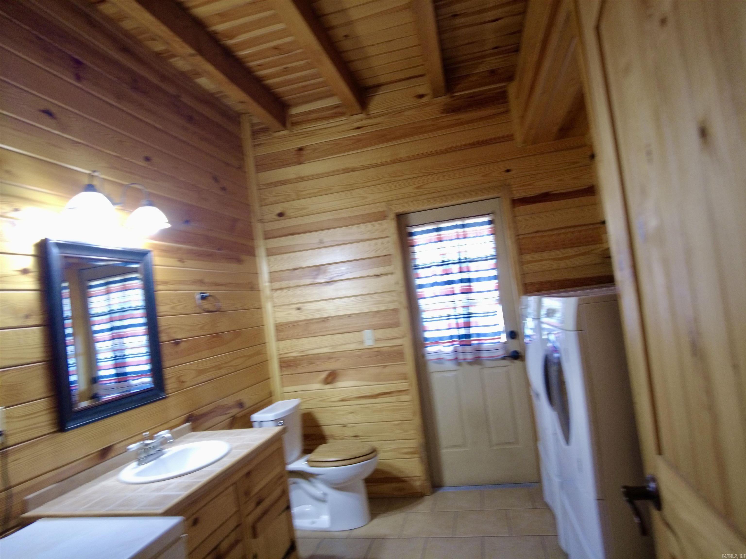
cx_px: 373
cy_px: 280
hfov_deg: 81.7
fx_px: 431
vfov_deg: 66.0
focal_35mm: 20
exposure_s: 1/10
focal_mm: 4.4
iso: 400
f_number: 1.8
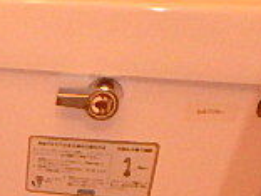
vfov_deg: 14.6
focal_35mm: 86
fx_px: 648
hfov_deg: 19.7
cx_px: -134
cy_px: 374
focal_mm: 3.7
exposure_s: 1/30
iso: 800
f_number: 3.5
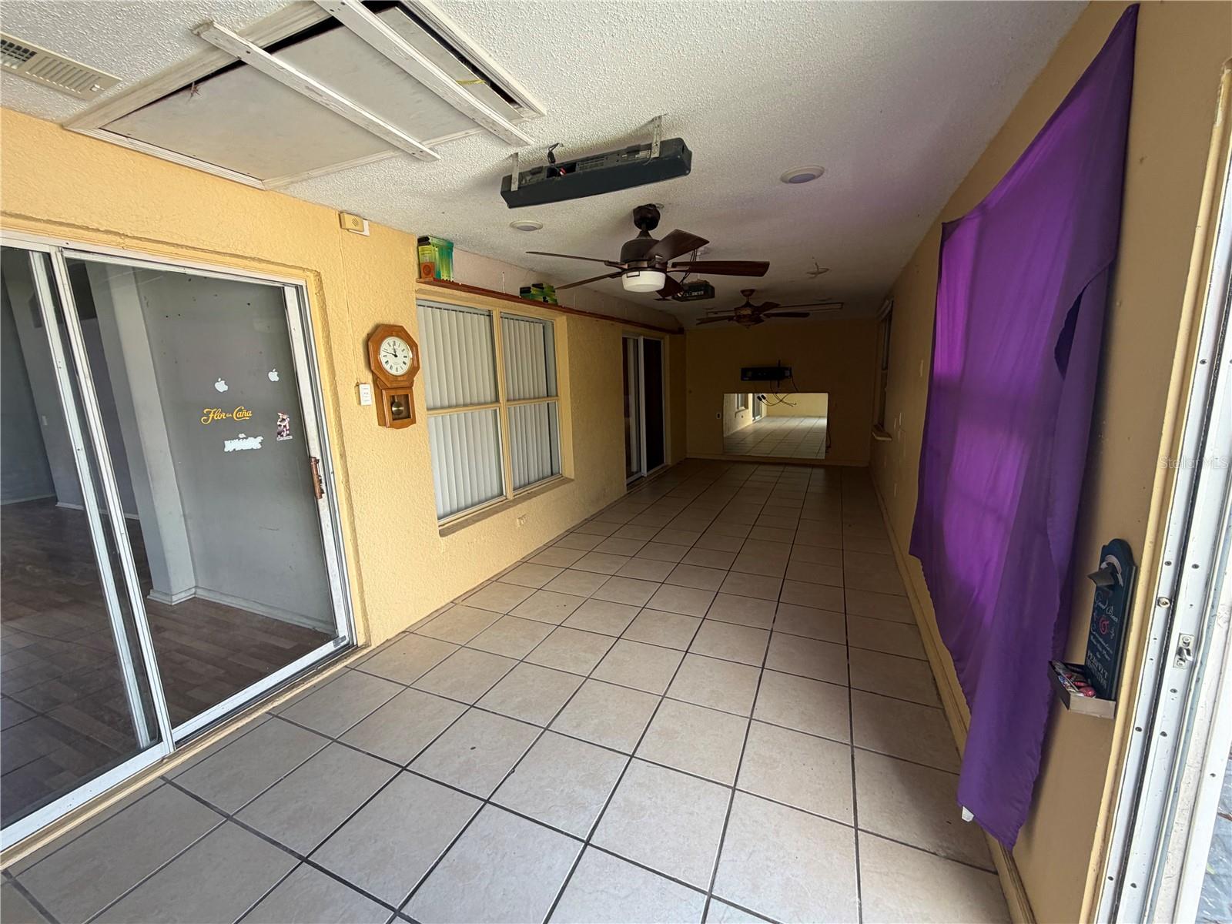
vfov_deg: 85.7
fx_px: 498
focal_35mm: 14
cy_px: 462
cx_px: 616
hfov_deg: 102.1
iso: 100
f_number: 2.2
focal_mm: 2.22
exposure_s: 1/121
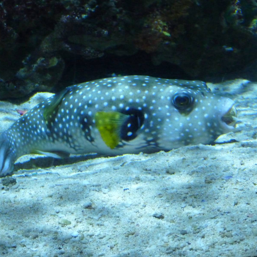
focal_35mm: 124
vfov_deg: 14.1
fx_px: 1042
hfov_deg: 14.1
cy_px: 128
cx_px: 121
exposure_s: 1/30
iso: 800
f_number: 3.6
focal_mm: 18.7
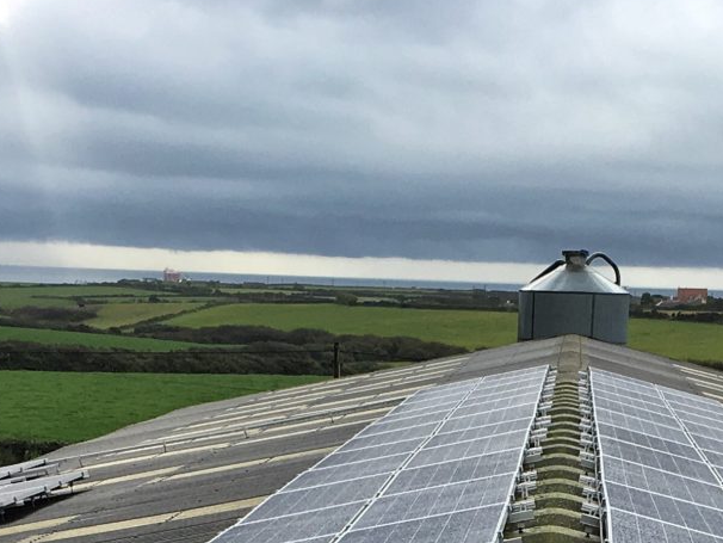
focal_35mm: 98
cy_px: 849
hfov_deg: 20.0
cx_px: 478
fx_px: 2048
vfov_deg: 14.0
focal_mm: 4.15
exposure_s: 1/718
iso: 25
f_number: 2.2
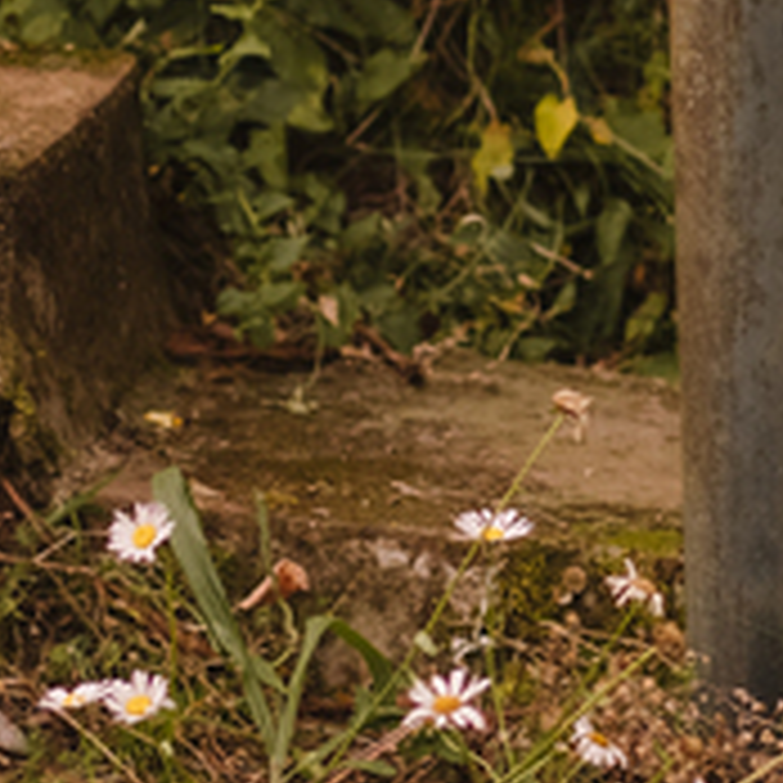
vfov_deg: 8.5
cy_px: 549
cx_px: 1296
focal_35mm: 205
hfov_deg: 8.3
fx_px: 5246
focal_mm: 35
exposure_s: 1/800
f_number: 2.2
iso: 400
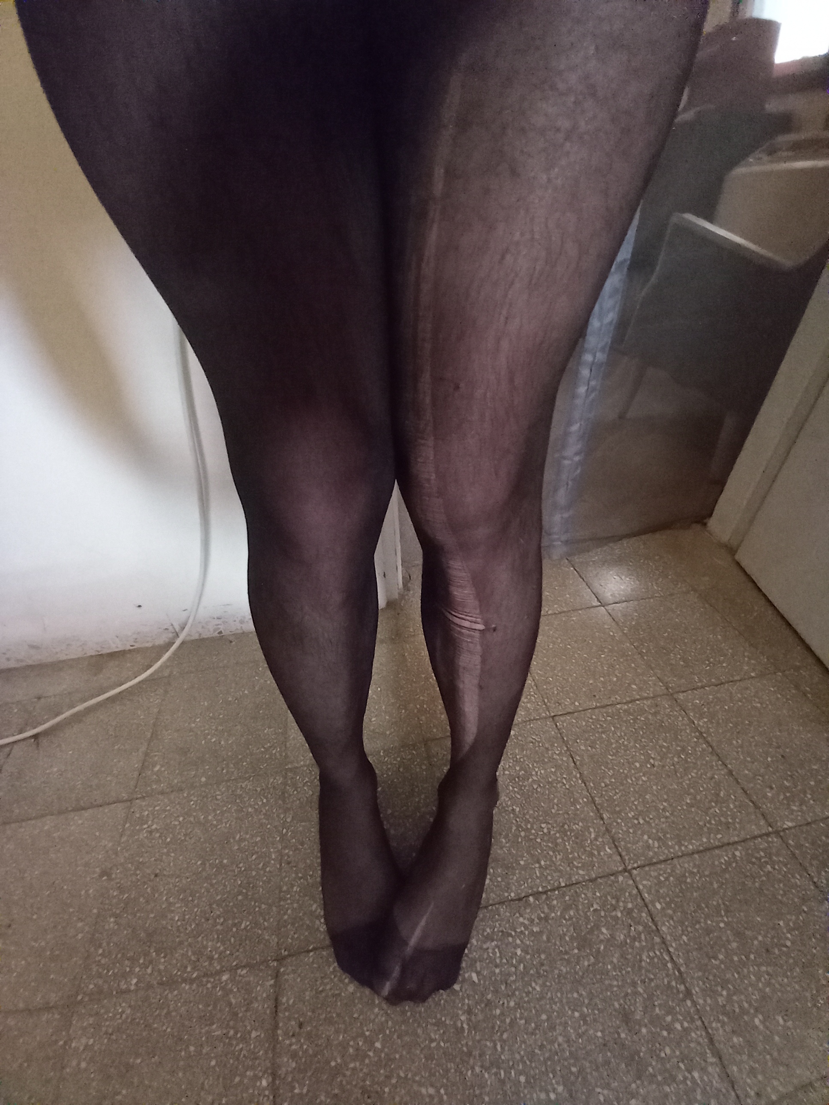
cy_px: 552
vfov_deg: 106.2
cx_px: 414
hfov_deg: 89.9
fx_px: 415
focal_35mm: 13
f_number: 2.2
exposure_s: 1/14.3
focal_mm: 1.13
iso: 800
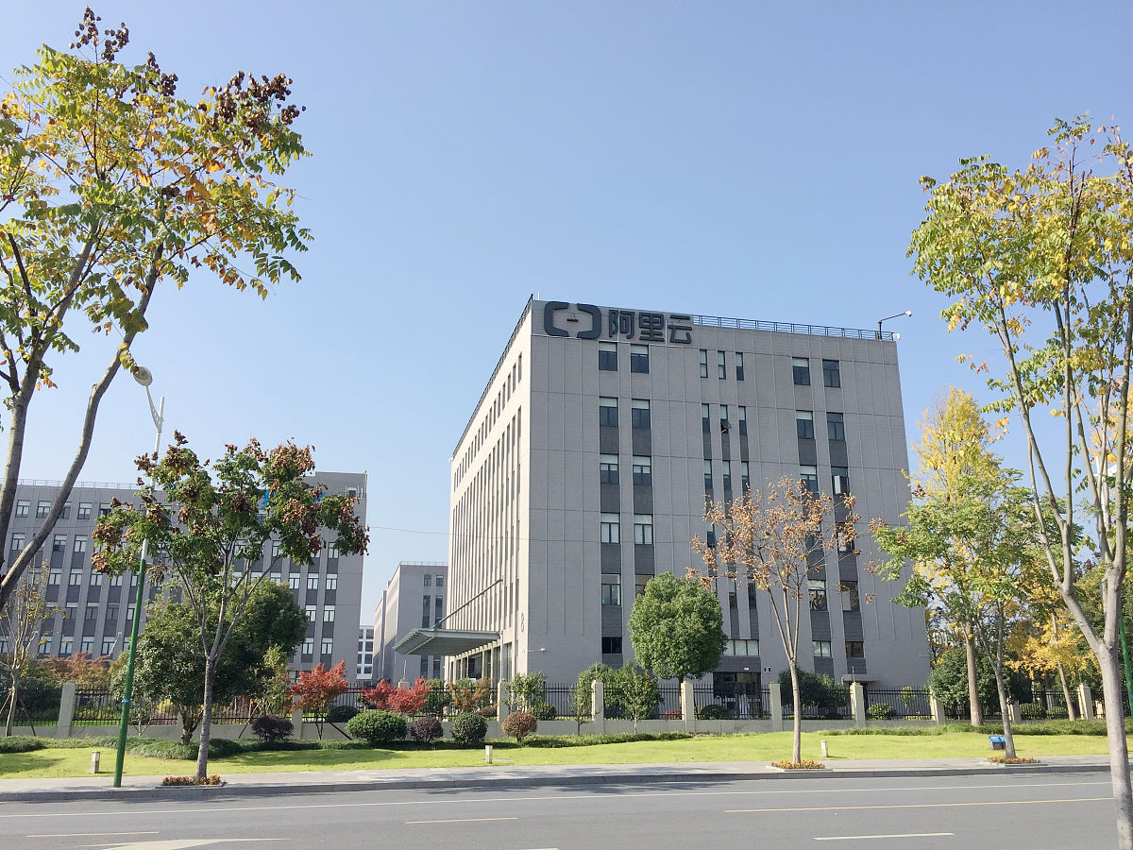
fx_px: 949
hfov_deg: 61.7
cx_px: 566
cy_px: 425
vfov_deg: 48.2
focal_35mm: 29
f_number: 2.2
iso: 32
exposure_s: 1/1647
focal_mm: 4.15
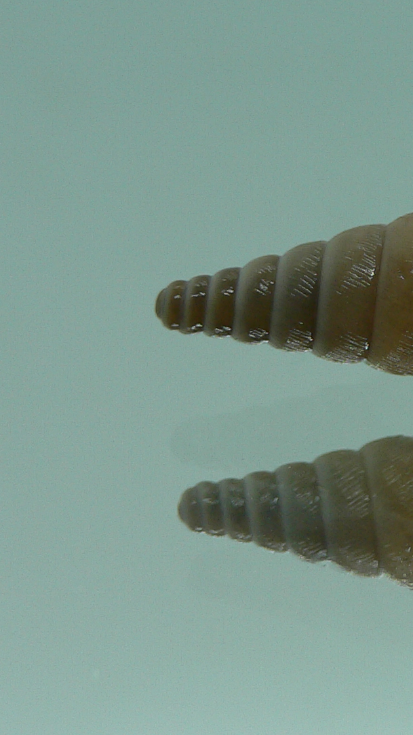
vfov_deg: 29.7
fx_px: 1383
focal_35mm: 71
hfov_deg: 16.4
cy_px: 349
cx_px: 481
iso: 80
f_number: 2.8
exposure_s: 1/80
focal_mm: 4.6
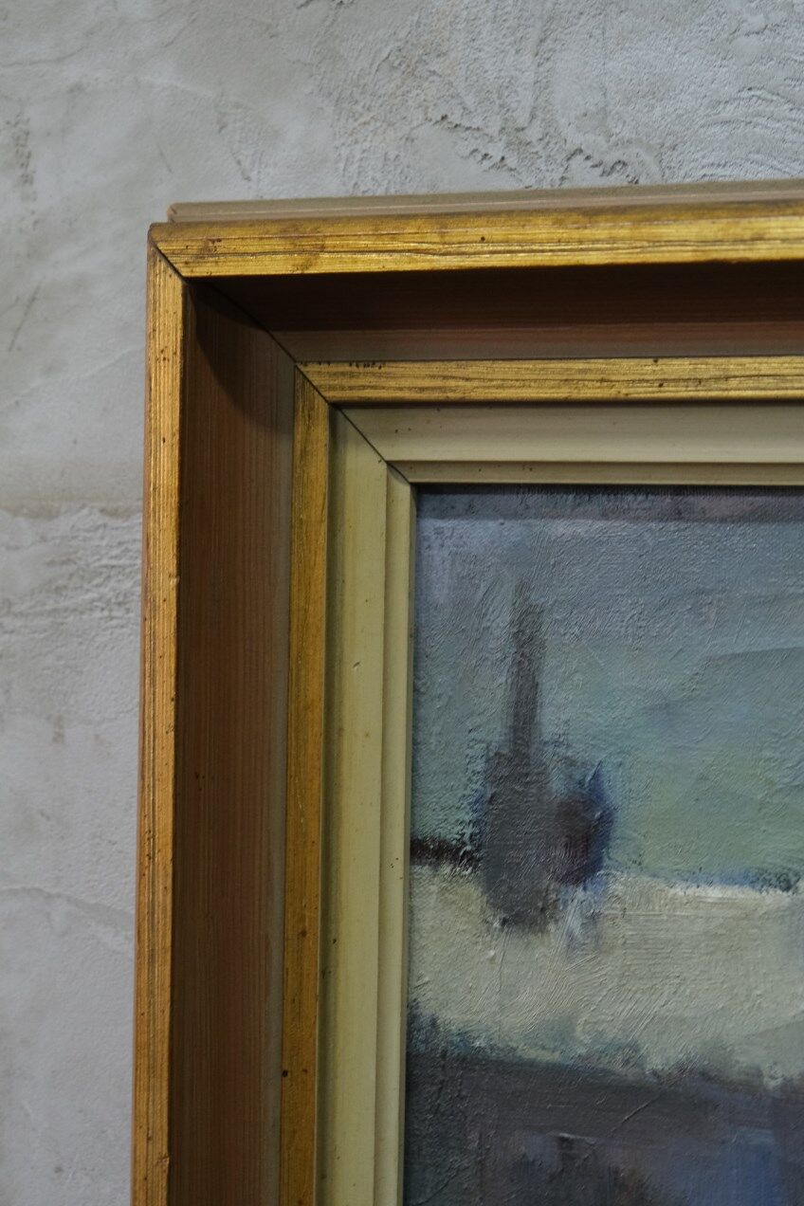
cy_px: 603
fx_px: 2345
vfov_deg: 28.8
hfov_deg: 19.5
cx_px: 402
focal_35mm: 70
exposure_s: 1/70
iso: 2500
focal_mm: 46.6
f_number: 4
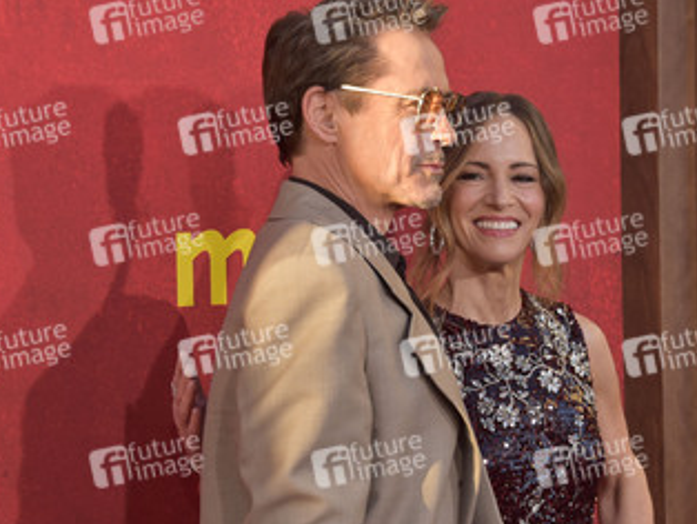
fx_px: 3748
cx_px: 397
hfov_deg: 10.6
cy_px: 295
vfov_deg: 8.0
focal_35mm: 186
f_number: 6.3
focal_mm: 135
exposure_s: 1/1250
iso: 1250
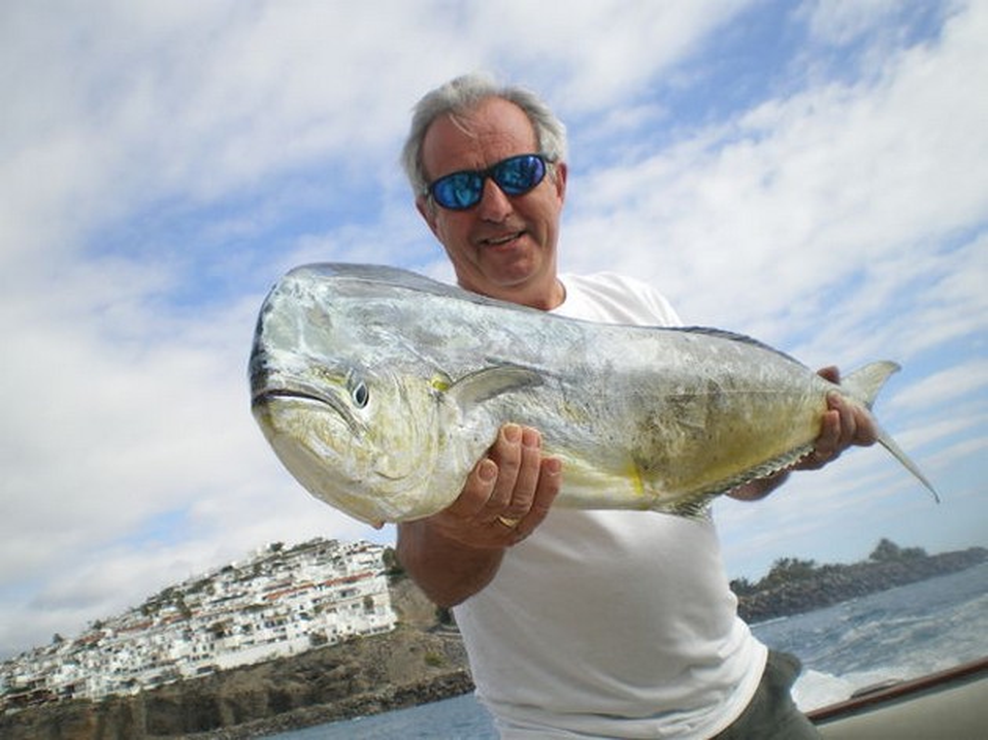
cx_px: 494
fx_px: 1027
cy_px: 370
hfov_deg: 51.4
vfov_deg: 39.6
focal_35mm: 36
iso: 50
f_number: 4.6
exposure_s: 1/320
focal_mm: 6.3
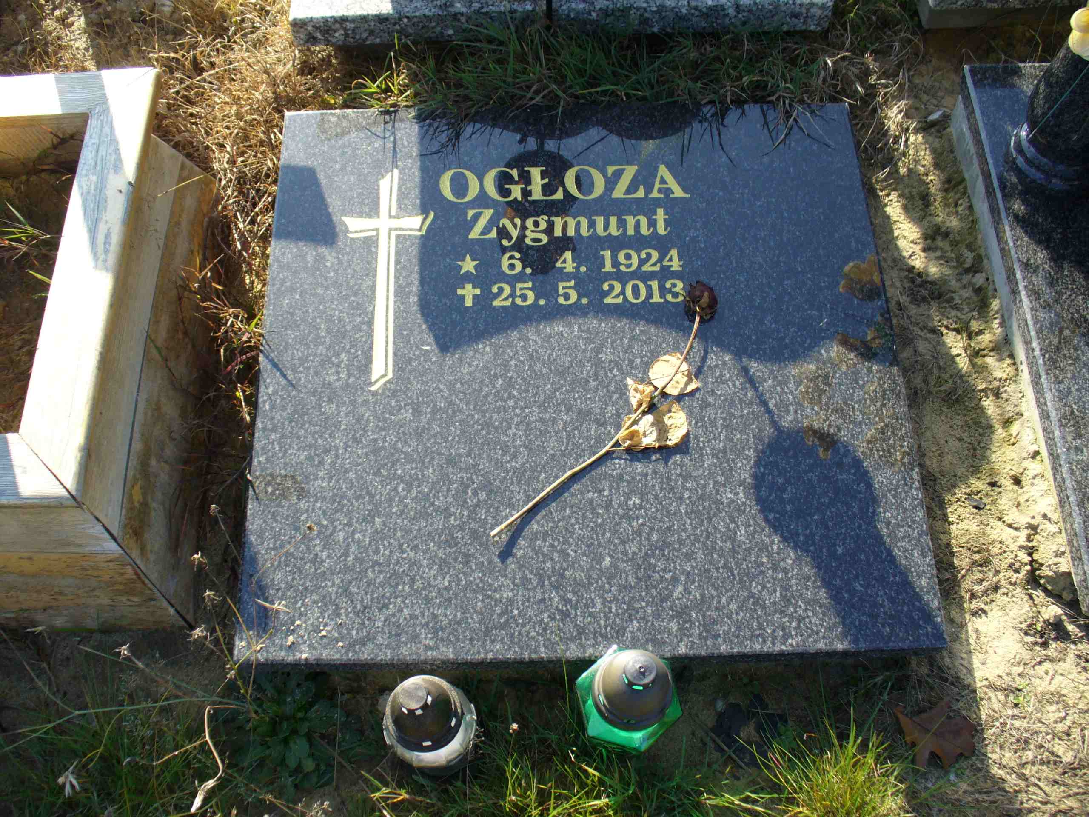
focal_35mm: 37
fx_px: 1164
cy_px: 408
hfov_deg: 50.1
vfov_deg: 38.7
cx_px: 544
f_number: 2.8
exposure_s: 1/400
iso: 80
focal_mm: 6.1
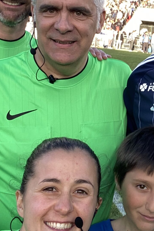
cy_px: 54
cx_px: 194
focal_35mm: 74
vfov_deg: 26.9
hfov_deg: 17.4
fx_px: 474
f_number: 2.2
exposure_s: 1/100
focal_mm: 2.71
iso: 25
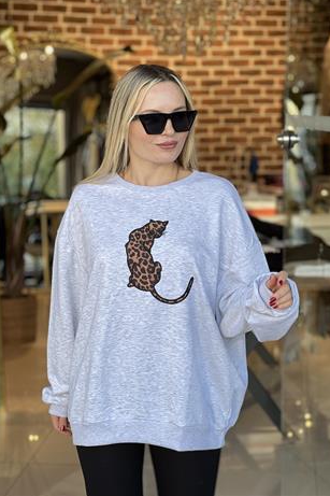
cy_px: 246
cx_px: 168
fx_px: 1115
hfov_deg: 16.8
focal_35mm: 81
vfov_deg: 25.1
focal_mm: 9
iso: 40
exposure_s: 1/100
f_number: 2.8
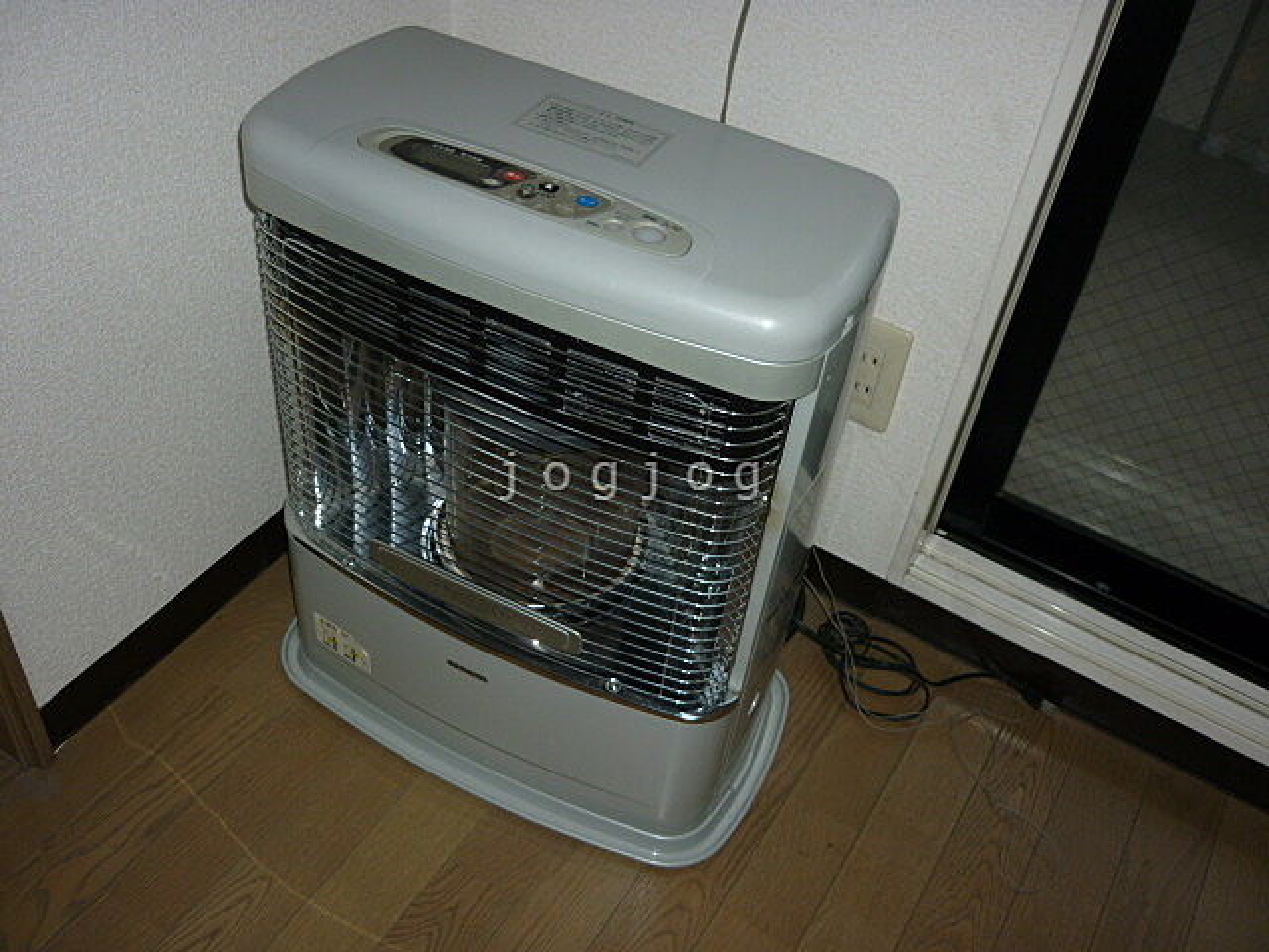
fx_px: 1210
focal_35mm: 33
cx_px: 634
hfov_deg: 55.4
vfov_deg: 42.9
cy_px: 476
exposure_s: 1/30
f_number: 2.8
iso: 100
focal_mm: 5.5
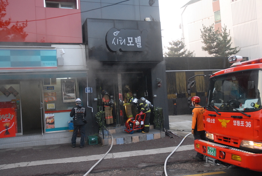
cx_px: 131
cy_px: 88
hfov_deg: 53.0
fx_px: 263
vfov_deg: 37.0
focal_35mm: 36
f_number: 4.5
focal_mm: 24
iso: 800
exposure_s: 1/160
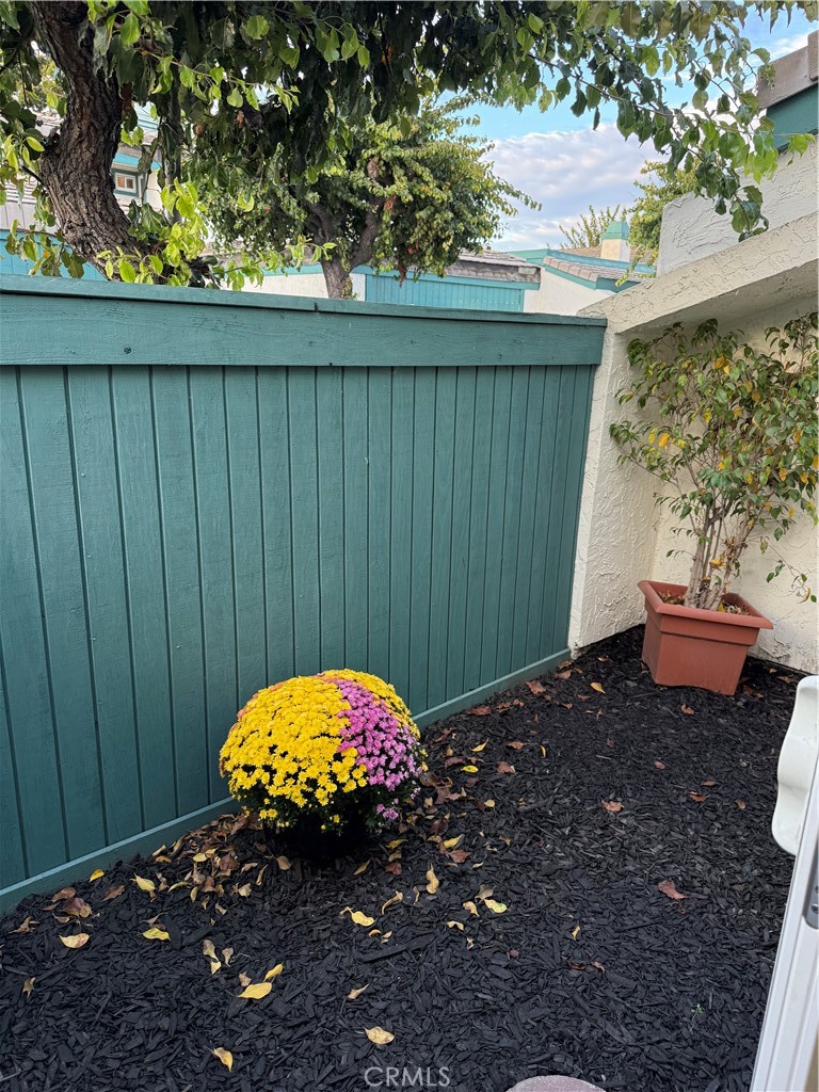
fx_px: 757
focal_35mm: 24
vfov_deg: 71.6
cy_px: 546
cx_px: 410
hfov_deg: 56.8
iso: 200
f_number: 1.78
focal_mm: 6.76
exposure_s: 1/121
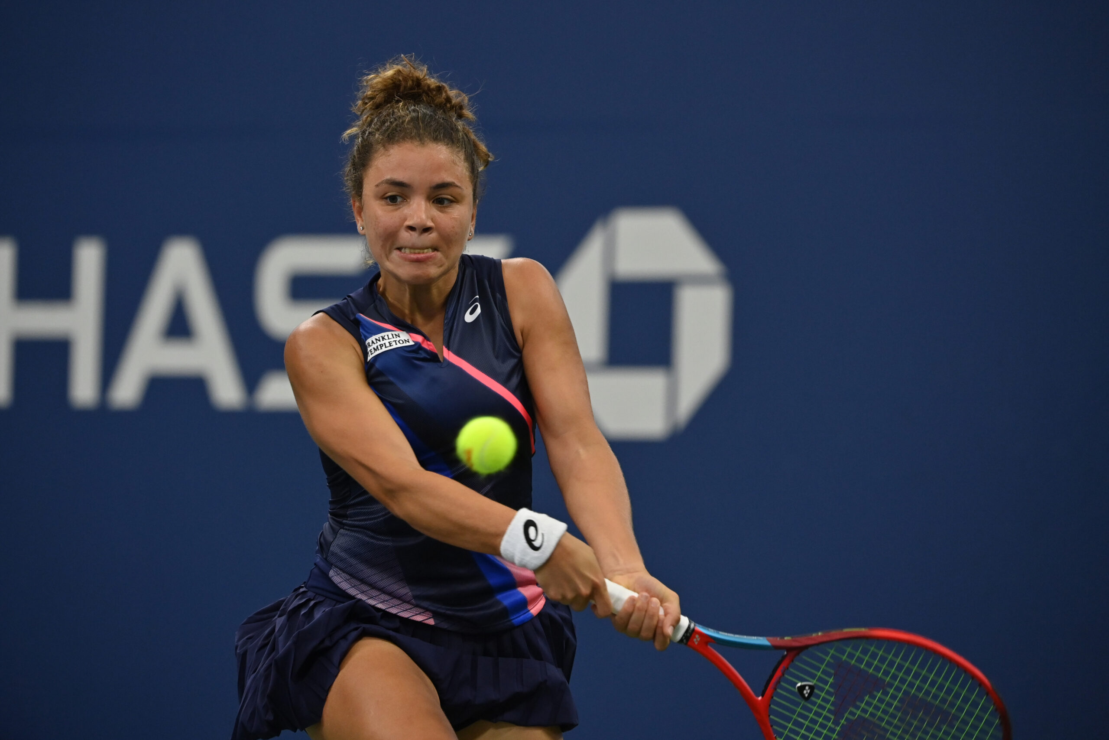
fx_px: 7393
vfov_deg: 5.7
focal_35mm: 240
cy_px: 370
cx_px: 554
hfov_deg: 8.6
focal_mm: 240
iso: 2500
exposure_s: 1/1600
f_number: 4
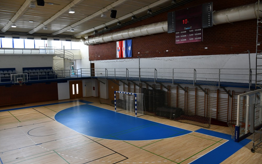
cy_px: 83
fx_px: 200
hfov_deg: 66.5
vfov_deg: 44.5
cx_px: 130
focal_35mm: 28
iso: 640
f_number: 3.5
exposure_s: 1/250
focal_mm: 18
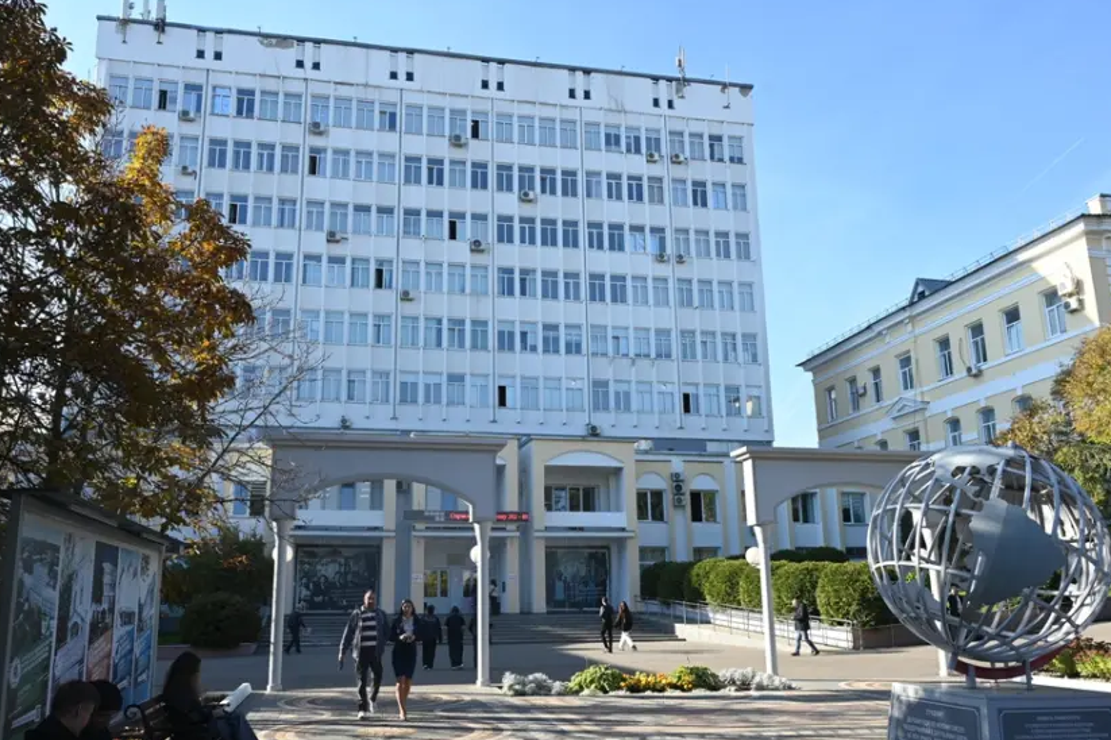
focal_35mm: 28
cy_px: 413
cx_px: 504
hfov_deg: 65.4
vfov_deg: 46.3
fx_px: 864
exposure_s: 1/125
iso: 100
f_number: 7.1
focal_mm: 24
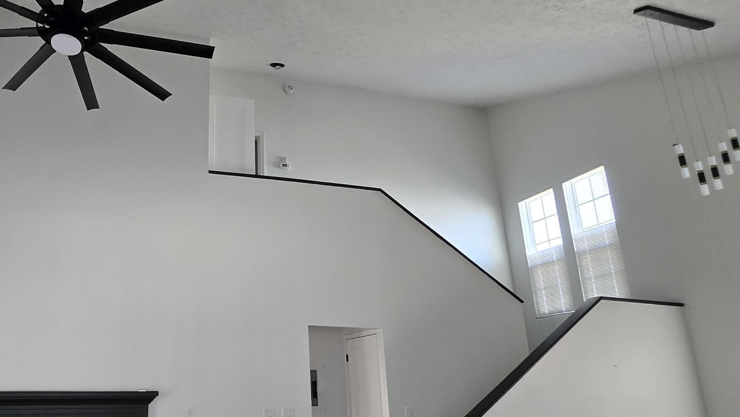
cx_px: 206
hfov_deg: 72.2
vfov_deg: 47.2
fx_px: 471
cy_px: 262
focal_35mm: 24
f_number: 2.2
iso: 125
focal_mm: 1.7
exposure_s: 1/60
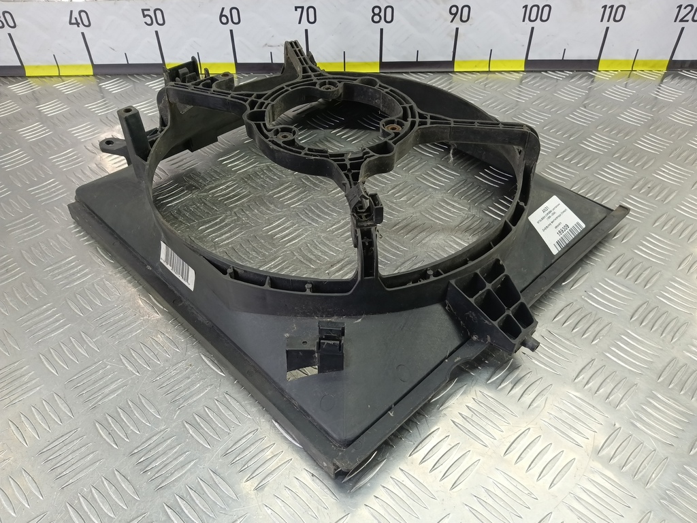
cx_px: 348
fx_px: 544
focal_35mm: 27
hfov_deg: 65.3
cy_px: 262
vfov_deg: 51.4
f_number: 1.6
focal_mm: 4.11
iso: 181
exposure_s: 1/50
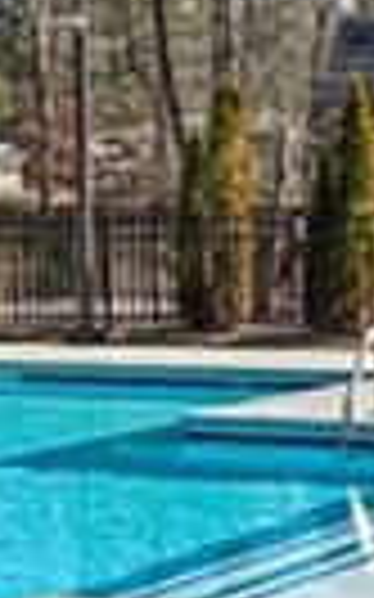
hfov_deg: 7.4
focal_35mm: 157
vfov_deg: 13.3
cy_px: 308
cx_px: -734
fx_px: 2563
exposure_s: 1/160
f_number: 8
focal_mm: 20
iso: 100
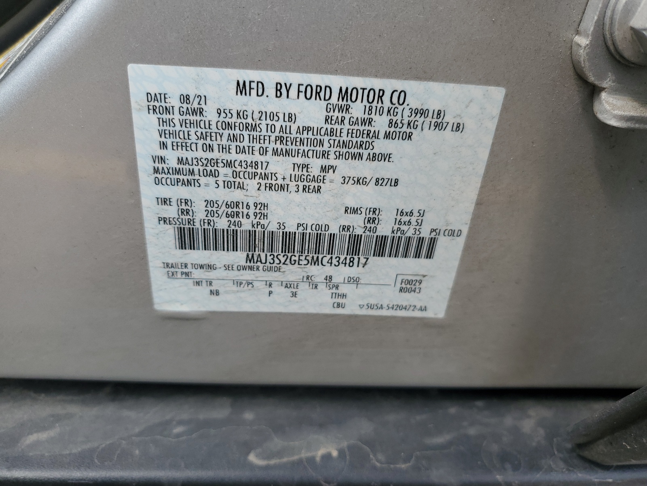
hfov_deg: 67.3
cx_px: 324
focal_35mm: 26
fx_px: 486
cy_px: 243
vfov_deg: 53.1
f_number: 1.5
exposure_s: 1/833
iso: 50
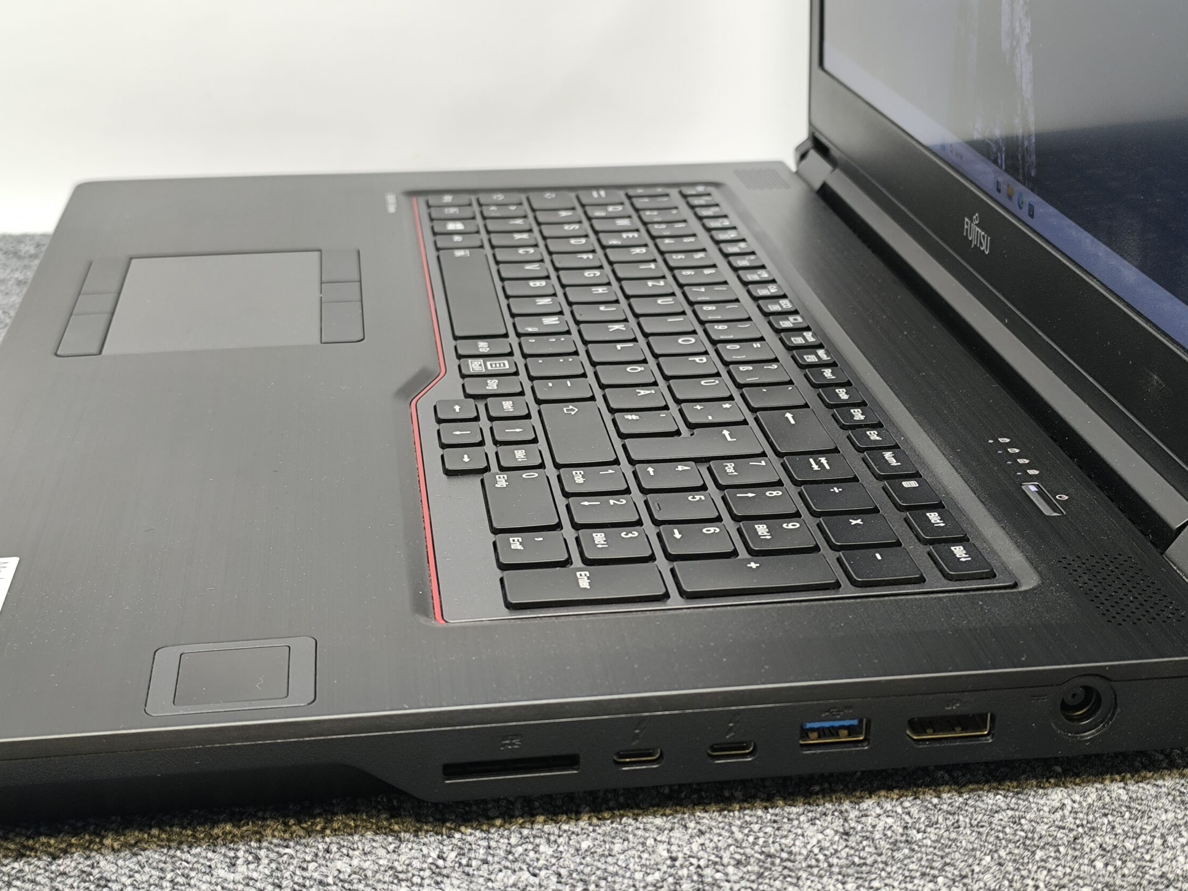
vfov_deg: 27.5
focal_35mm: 53
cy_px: 467
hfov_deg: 36.2
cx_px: 636
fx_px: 1819
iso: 320
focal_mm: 6.14
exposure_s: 1/100
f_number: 1.65
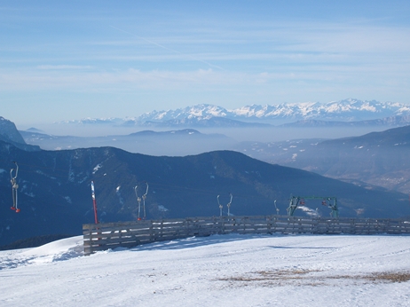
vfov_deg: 18.9
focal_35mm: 78
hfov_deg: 25.0
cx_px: 212
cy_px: 152
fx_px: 923
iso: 80
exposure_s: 1/180
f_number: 9.8
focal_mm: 12
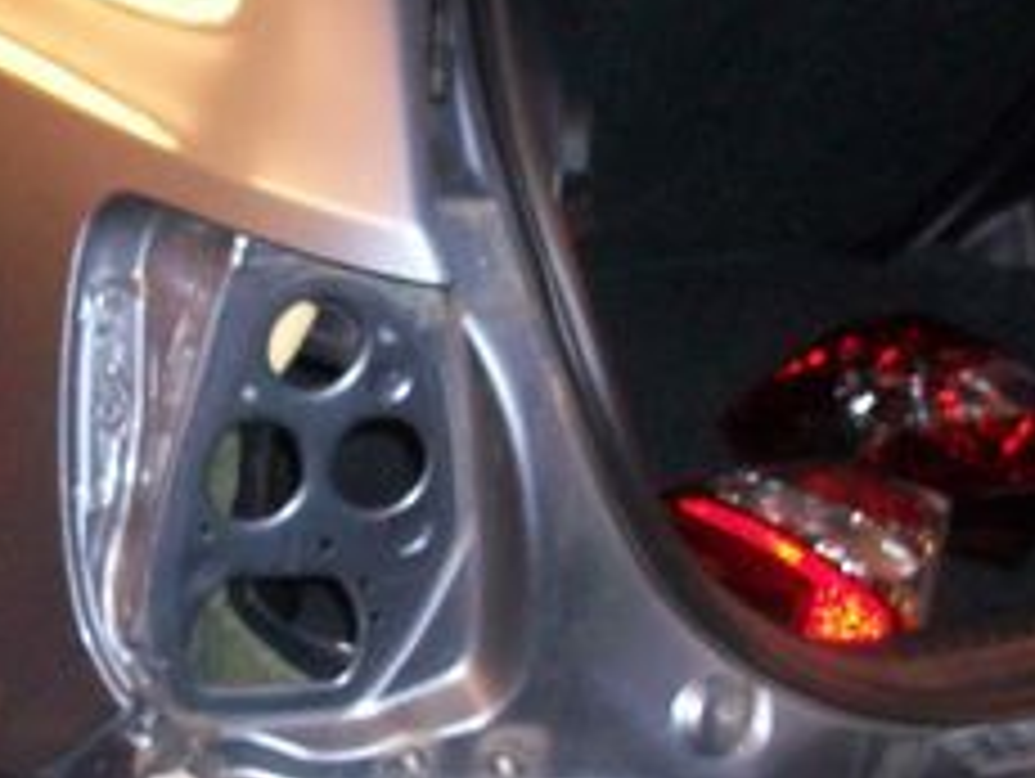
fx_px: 2664
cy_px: 535
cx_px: 414
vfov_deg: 16.6
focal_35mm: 89
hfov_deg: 22.0
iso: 160
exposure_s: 1/60
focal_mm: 5.7
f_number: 2.8
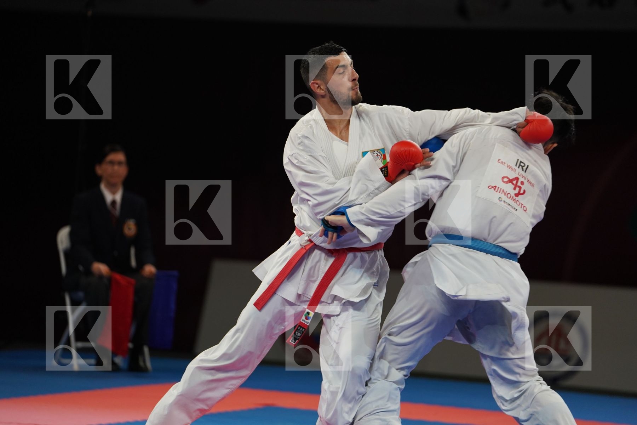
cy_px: 212
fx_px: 3291
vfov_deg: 7.4
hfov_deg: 11.1
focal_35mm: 186
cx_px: 318
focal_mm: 186
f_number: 2.8
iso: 1250
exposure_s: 1/1000
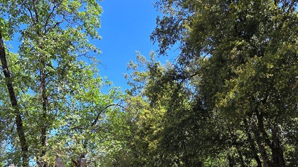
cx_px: 154
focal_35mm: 31
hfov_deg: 62.6
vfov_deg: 33.8
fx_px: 245
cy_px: 174
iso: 50
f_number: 2.2
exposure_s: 1/1002
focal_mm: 2.2
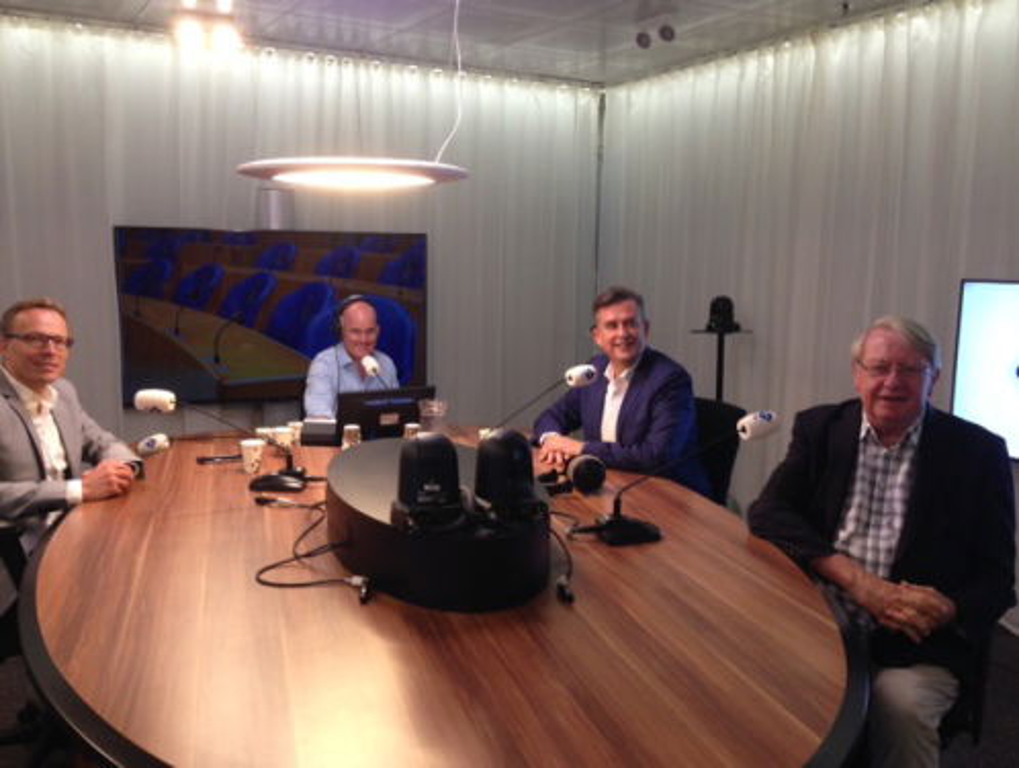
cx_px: 510
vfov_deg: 43.0
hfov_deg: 55.3
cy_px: 384
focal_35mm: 33
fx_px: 973
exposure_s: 1/20
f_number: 2.4
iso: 125
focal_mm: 4.12
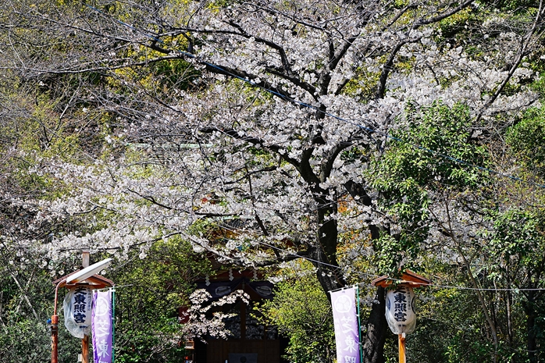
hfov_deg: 11.9
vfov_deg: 8.0
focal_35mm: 172
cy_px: 199
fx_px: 2603
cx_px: 234
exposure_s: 1/250
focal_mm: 150
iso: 100
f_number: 6.3
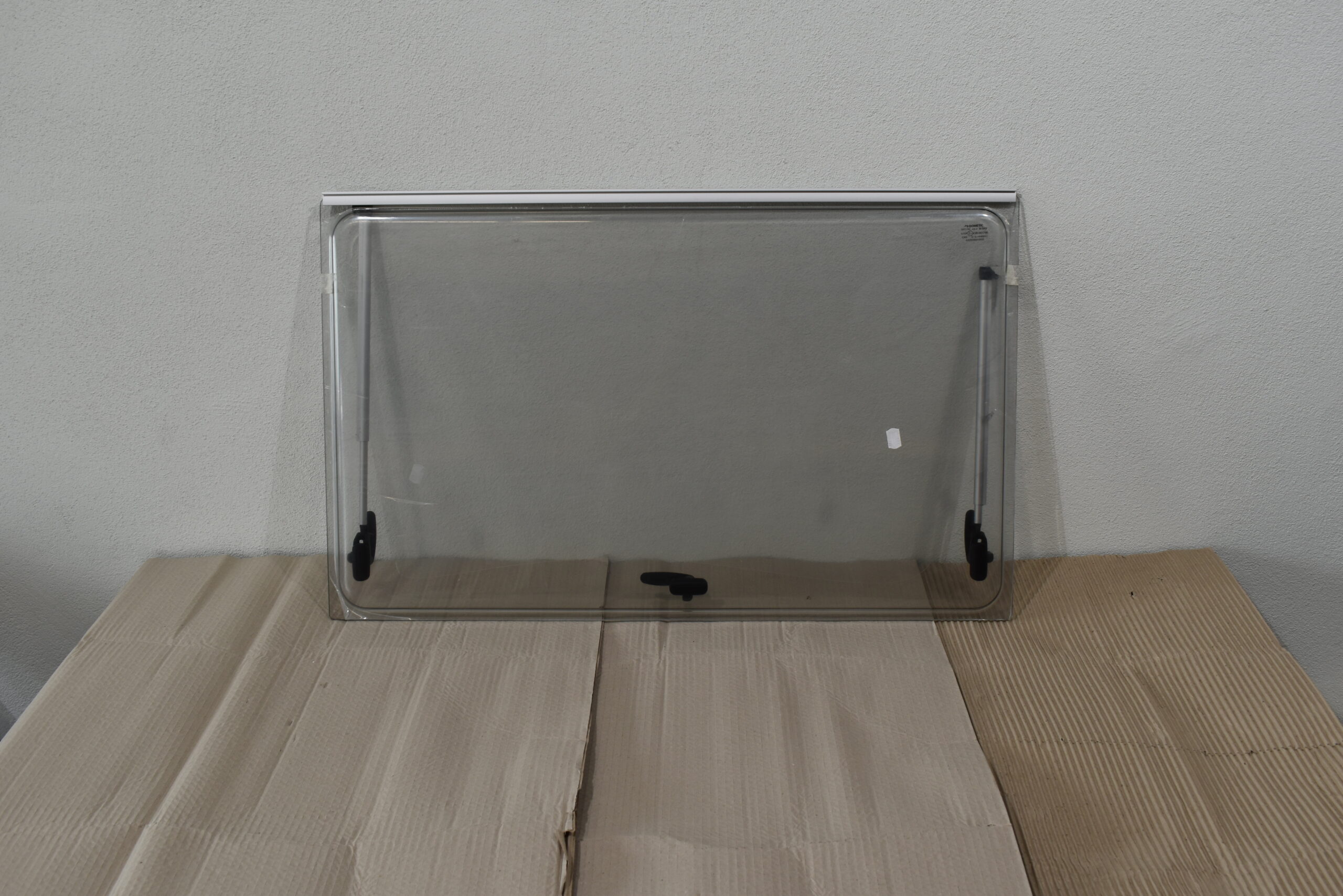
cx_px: 672
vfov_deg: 36.9
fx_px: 1343
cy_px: 448
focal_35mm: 36
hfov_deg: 53.1
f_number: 8
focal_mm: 24
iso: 220
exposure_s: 1/60
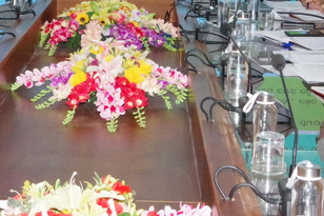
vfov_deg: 11.7
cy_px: 31
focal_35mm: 116
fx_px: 1043
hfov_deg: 17.6
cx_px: 100
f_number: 11
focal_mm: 21
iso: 6400
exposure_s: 1/180
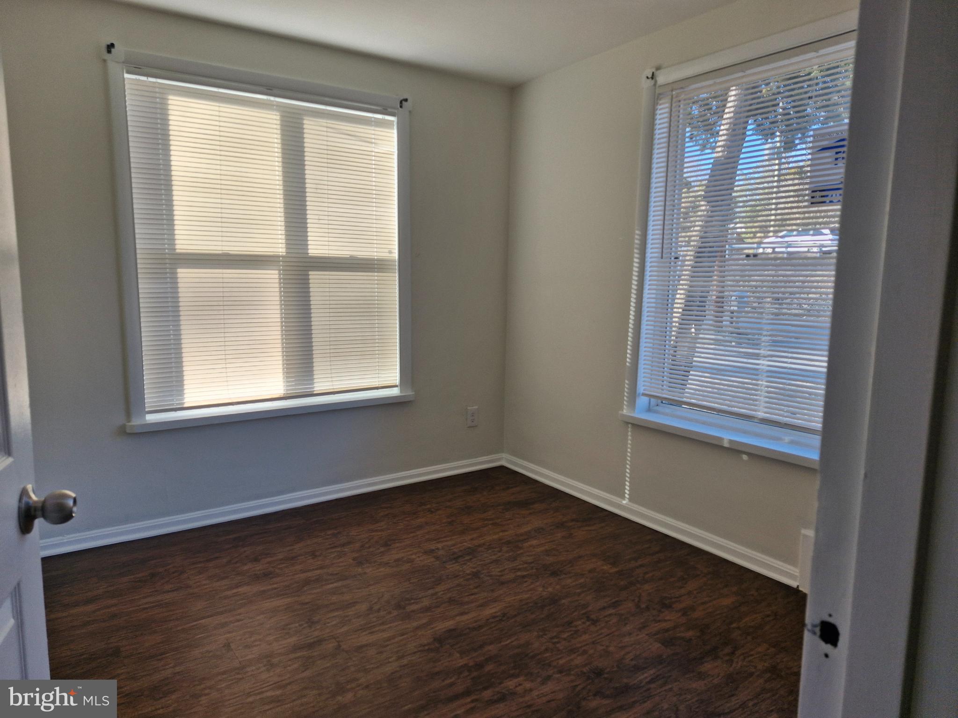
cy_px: 359
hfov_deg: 73.9
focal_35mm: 23
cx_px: 479
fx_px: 637
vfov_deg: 58.9
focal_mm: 5.54
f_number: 1.8
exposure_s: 1/180
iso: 50
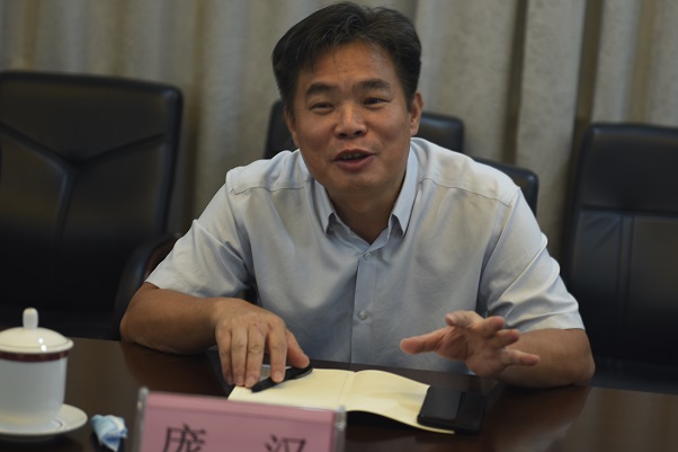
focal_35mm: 93
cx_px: 414
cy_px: 192
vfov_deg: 14.7
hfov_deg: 21.9
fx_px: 1751
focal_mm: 70
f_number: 2.8
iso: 250
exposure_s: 1/20
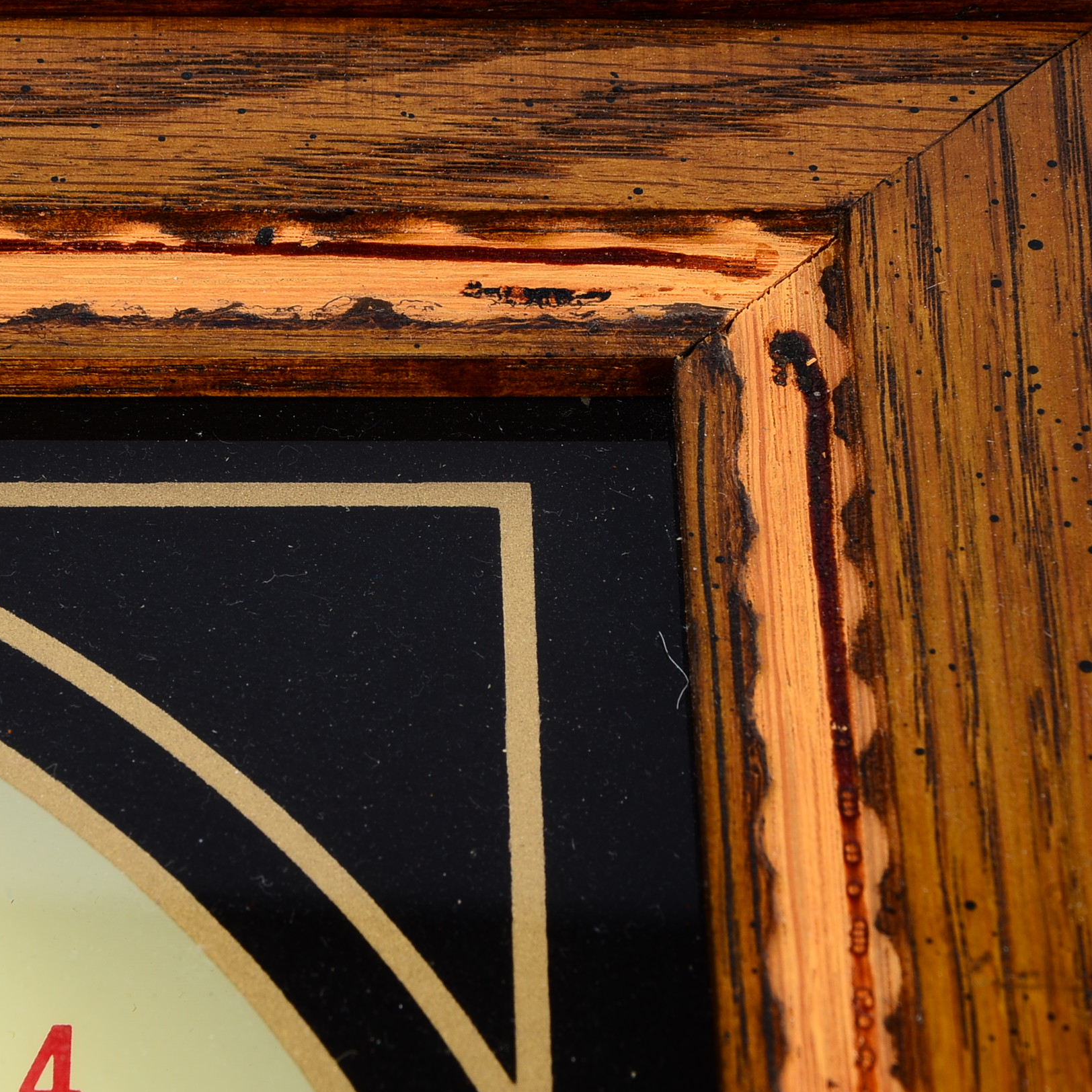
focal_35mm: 203
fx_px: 7232
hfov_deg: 8.6
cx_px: 403
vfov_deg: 8.6
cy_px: 545
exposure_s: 1/160
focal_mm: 105
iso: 100
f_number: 14
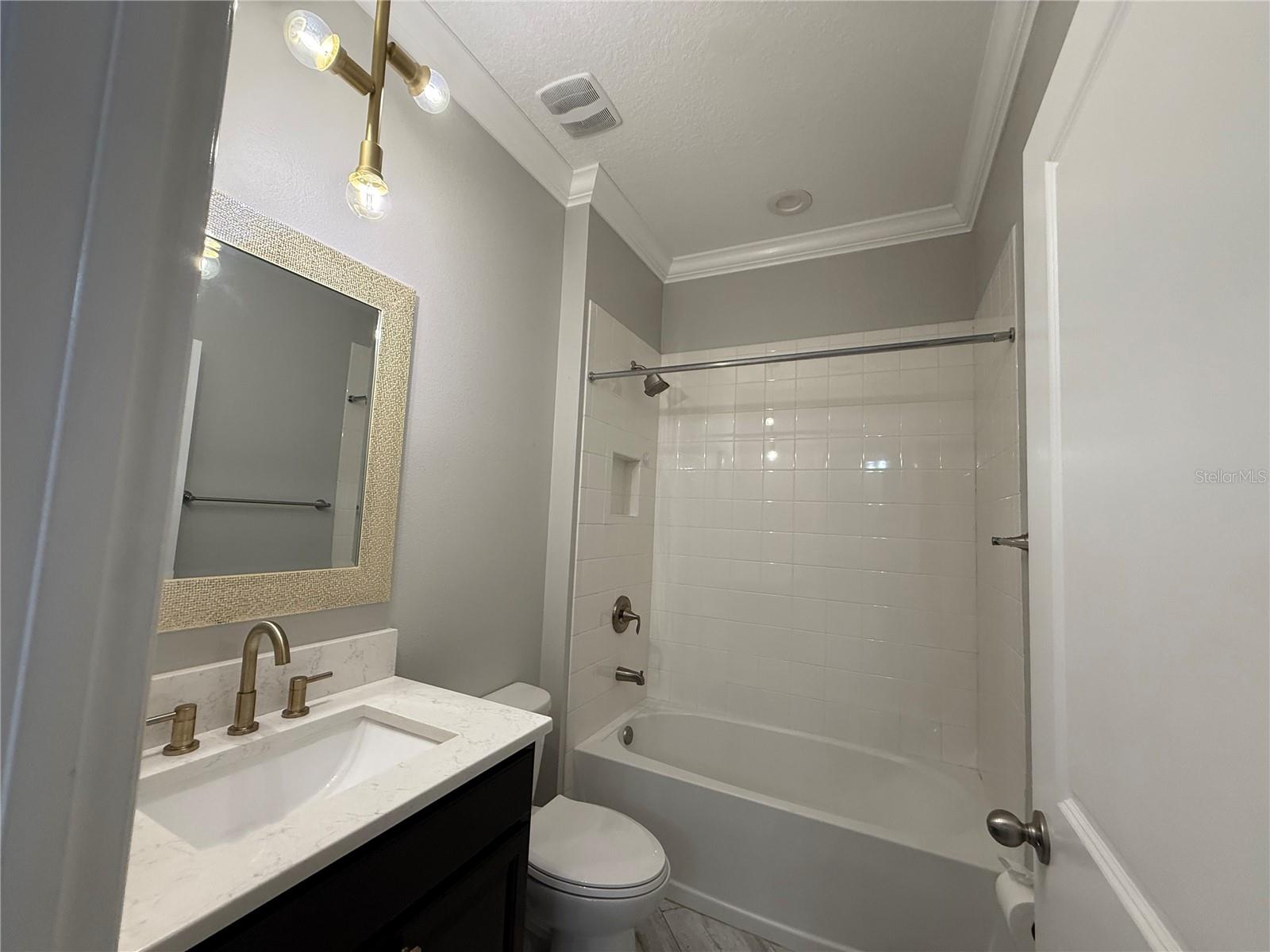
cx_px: 635
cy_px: 476
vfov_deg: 85.7
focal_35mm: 14
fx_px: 514
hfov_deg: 102.1
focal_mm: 2.22
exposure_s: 1/60
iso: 200
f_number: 2.2
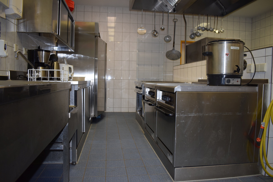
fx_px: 205
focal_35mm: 27
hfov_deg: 67.4
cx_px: 136
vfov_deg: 47.9
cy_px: 91
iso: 800
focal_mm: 18
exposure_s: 1/60
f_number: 4
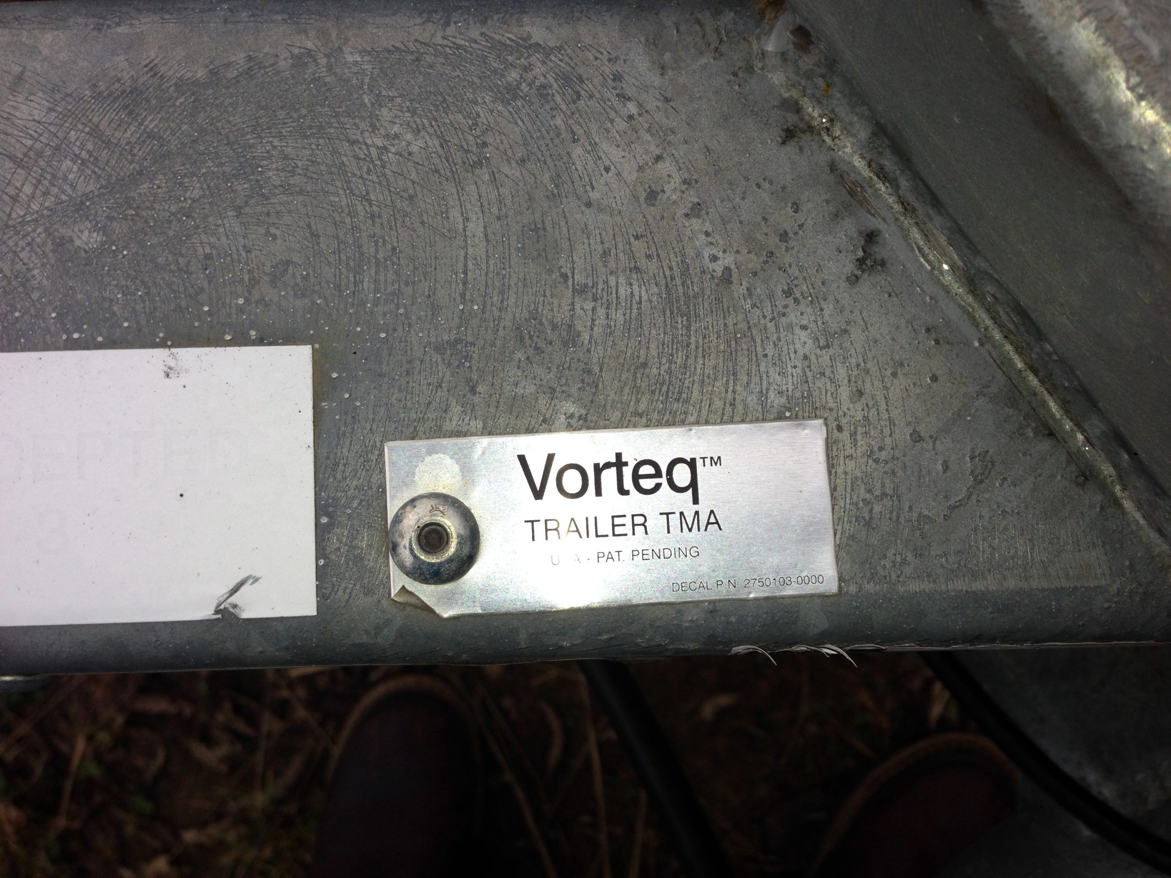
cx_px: 586
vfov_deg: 42.9
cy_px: 439
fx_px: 1116
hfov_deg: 55.4
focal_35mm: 33
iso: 50
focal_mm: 4.12
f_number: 2.4
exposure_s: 1/455
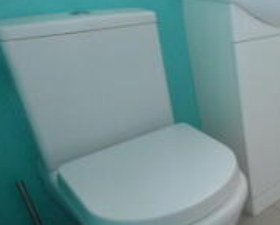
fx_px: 307
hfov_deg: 35.1
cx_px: 359
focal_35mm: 37
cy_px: 91
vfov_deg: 40.0
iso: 3200
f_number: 10
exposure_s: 1/60
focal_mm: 10
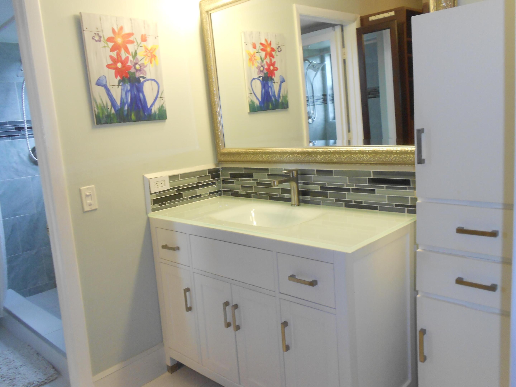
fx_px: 432
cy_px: 194
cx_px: 258
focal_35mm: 29
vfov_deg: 48.2
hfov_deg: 61.7
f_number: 3.4
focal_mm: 5.1
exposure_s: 1/30
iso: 200
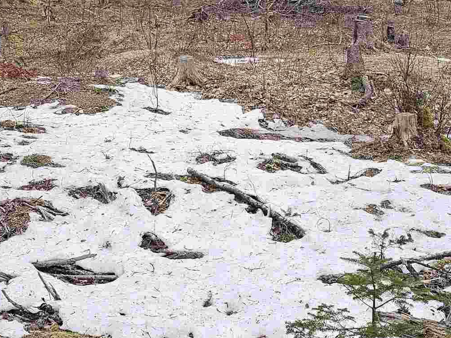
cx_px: 187
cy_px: 34
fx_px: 912
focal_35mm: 70
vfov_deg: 20.6
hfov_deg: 27.7
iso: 32
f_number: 1.7
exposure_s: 1/120
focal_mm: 6.3
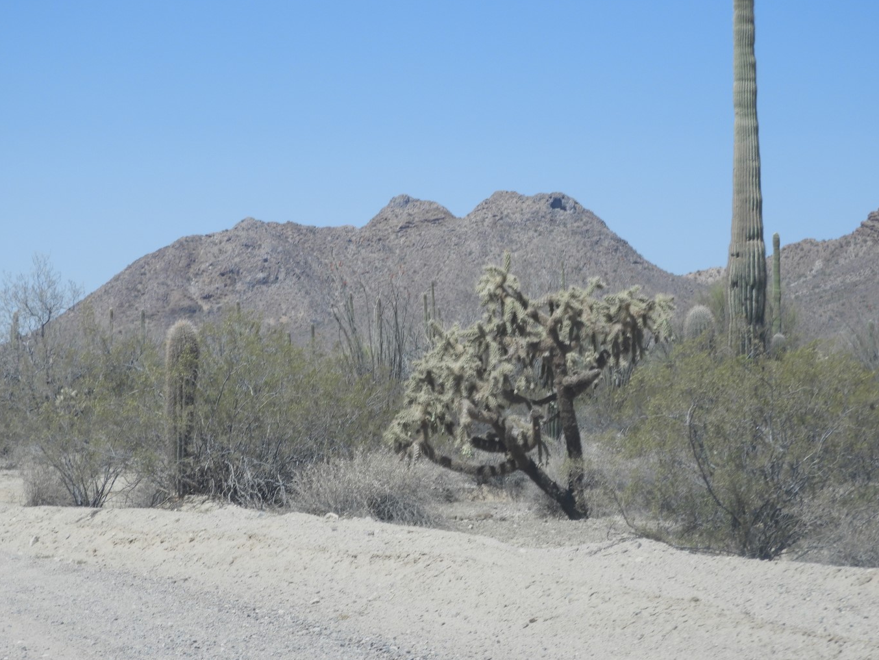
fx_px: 2565
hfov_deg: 19.4
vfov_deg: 14.7
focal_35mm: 101
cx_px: 465
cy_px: 341
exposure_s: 1/640
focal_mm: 17
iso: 100
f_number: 4.8
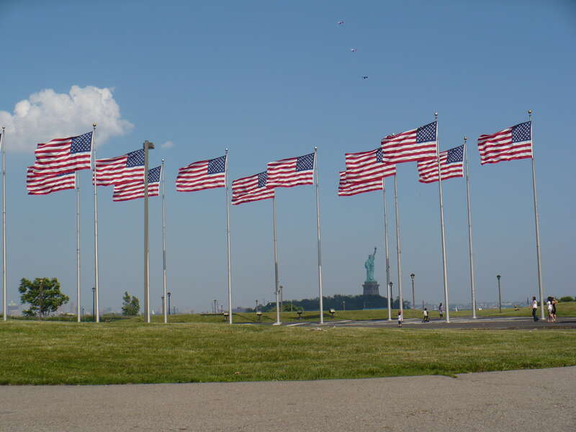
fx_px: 899
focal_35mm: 54
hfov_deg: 35.5
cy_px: 216
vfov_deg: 27.0
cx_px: 288
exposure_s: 1/320
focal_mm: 8.9
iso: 100
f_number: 9
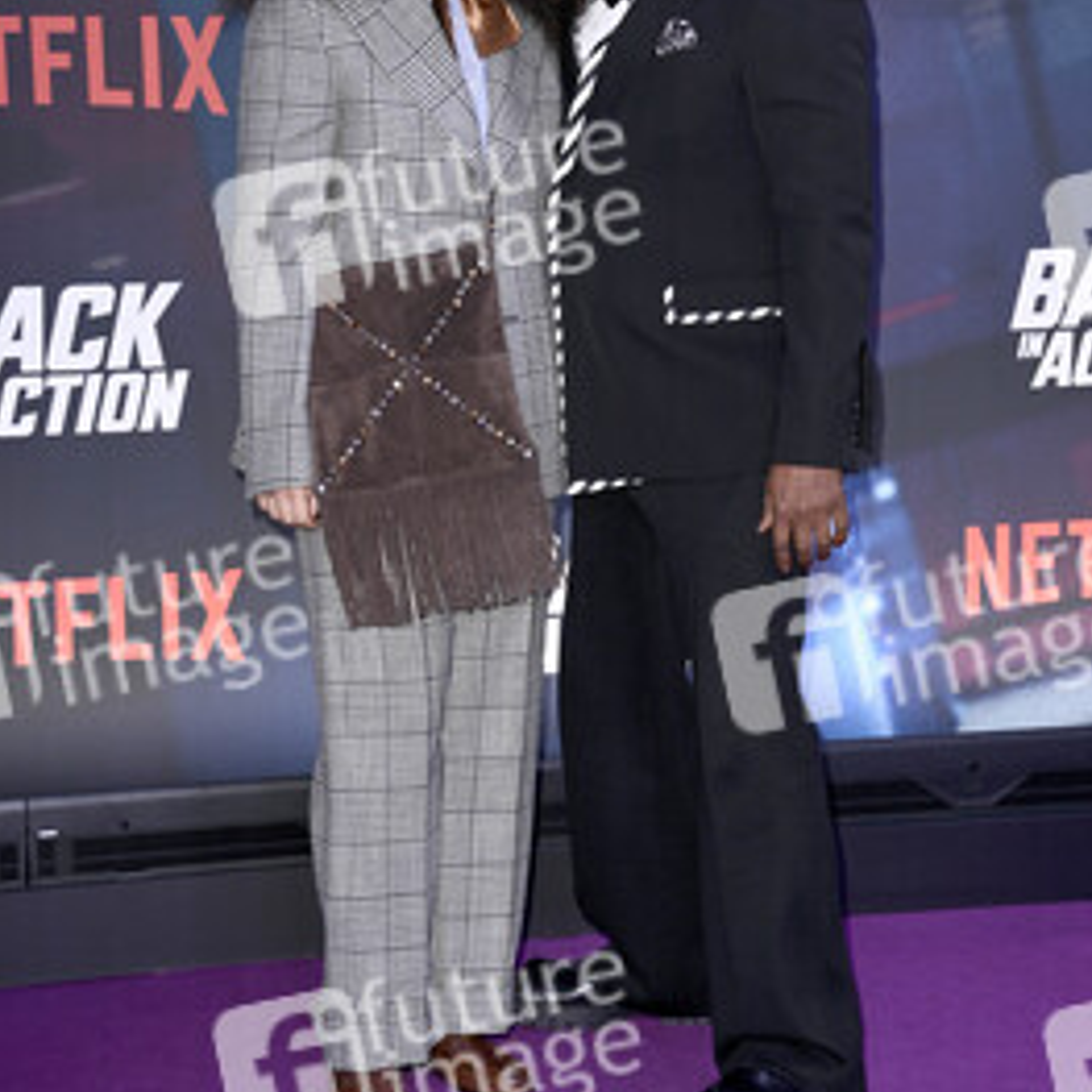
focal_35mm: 93
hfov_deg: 18.7
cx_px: 548
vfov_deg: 18.7
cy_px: 428
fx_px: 3319
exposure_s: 1/250
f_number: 5.6
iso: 1000
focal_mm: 72
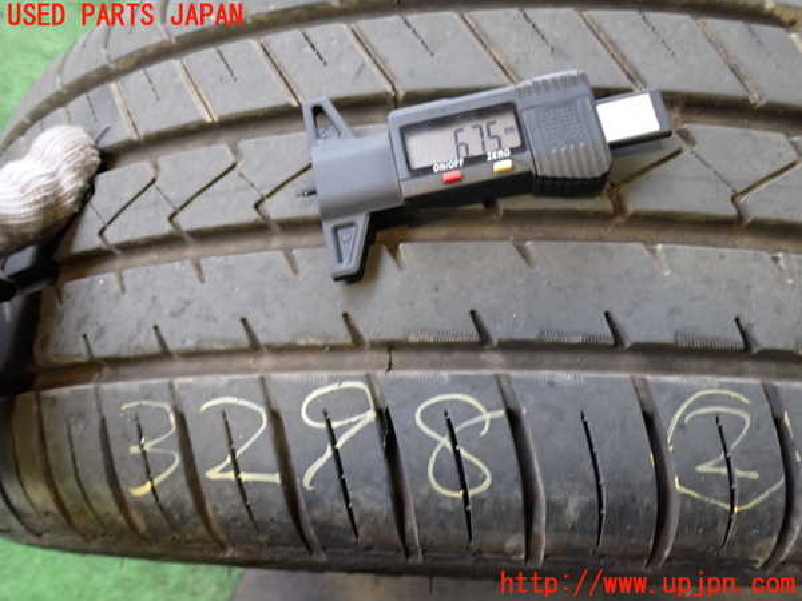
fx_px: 695
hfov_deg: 60.0
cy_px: 300
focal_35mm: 30
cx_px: 401
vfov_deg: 46.8
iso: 200
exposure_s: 1/30
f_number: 2.3
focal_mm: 5.4
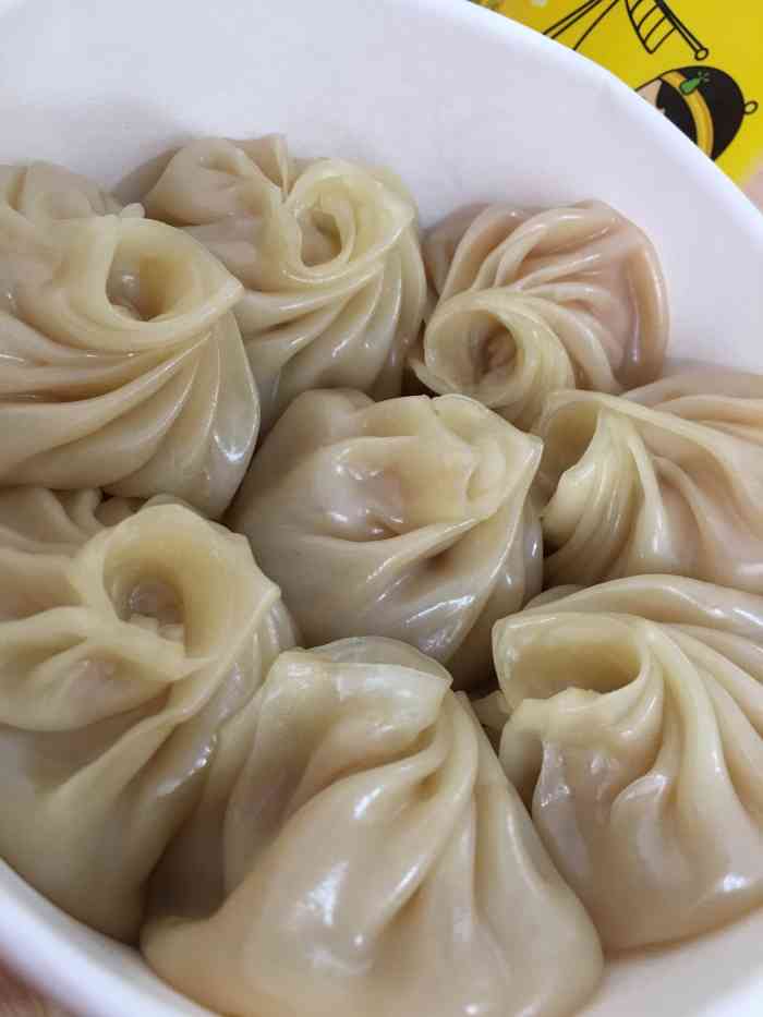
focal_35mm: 29
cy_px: 508
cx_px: 382
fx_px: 852
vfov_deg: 61.7
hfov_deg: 48.2
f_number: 2.2
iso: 40
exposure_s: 1/17
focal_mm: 4.15
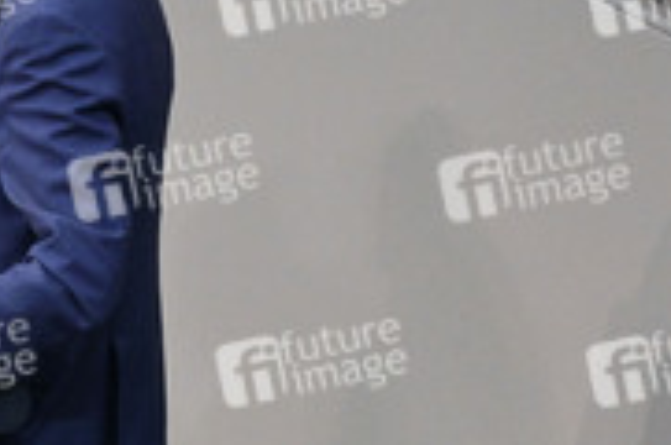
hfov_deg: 3.4
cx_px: -158
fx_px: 11145
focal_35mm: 599
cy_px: -100
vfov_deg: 2.3
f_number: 5.6
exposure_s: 1/400
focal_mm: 240
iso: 10000
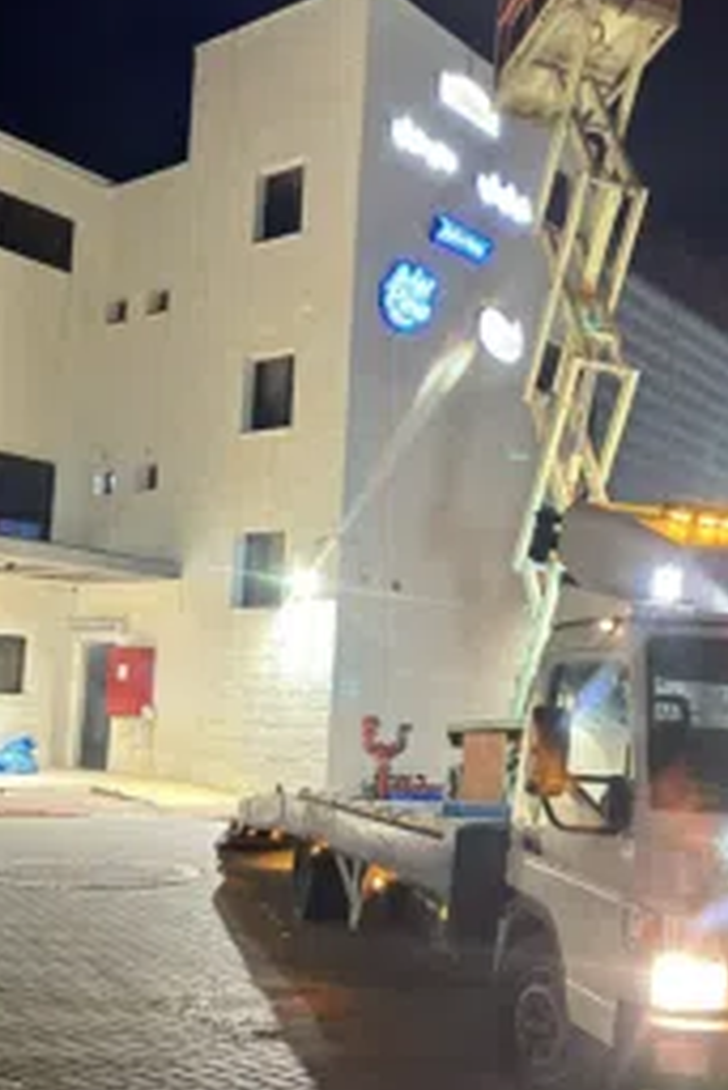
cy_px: 647
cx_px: 626
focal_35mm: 39
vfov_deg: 49.3
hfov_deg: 32.9
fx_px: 1181
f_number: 1.78
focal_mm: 6.86
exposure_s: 1/25
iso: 1000
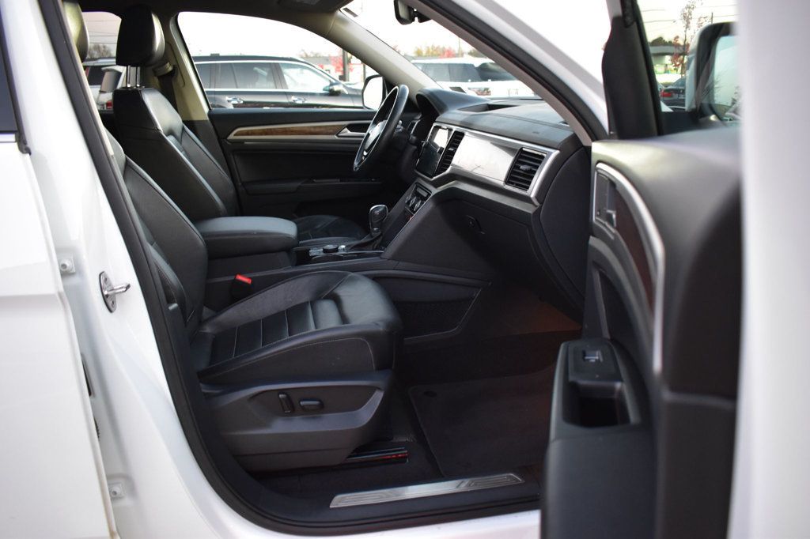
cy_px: 270
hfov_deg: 61.9
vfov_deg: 43.6
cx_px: 405
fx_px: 675
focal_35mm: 30
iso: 1600
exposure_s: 1/13
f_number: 3.5
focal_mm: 20
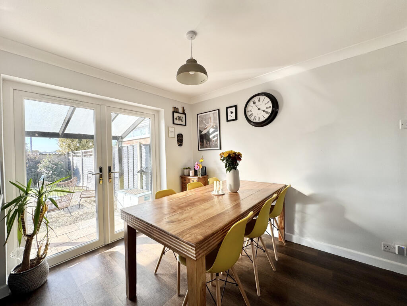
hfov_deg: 102.1
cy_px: 153
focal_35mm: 14
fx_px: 165
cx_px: 204
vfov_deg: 85.7
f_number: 2.2
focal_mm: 2.22
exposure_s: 1/225
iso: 40
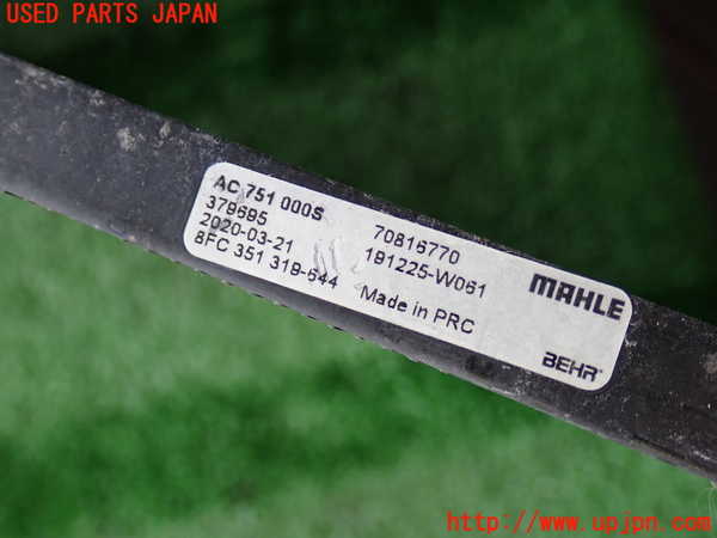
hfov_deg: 38.2
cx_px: 358
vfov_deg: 29.1
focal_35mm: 50
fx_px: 1036
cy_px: 269
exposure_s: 1/50
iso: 200
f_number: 3.2
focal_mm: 9.01
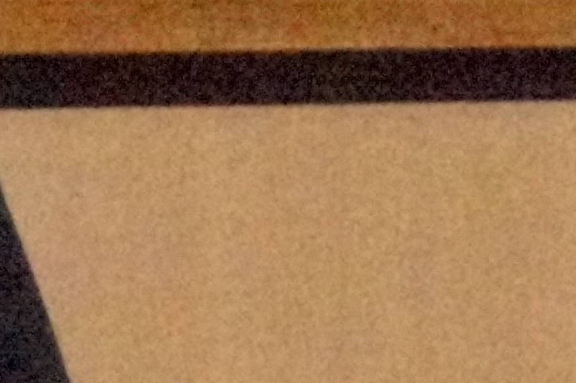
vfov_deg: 2.4
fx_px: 9220
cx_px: -1298
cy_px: -252
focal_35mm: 576
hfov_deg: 3.5
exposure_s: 1/500
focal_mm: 55
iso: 16000
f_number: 10
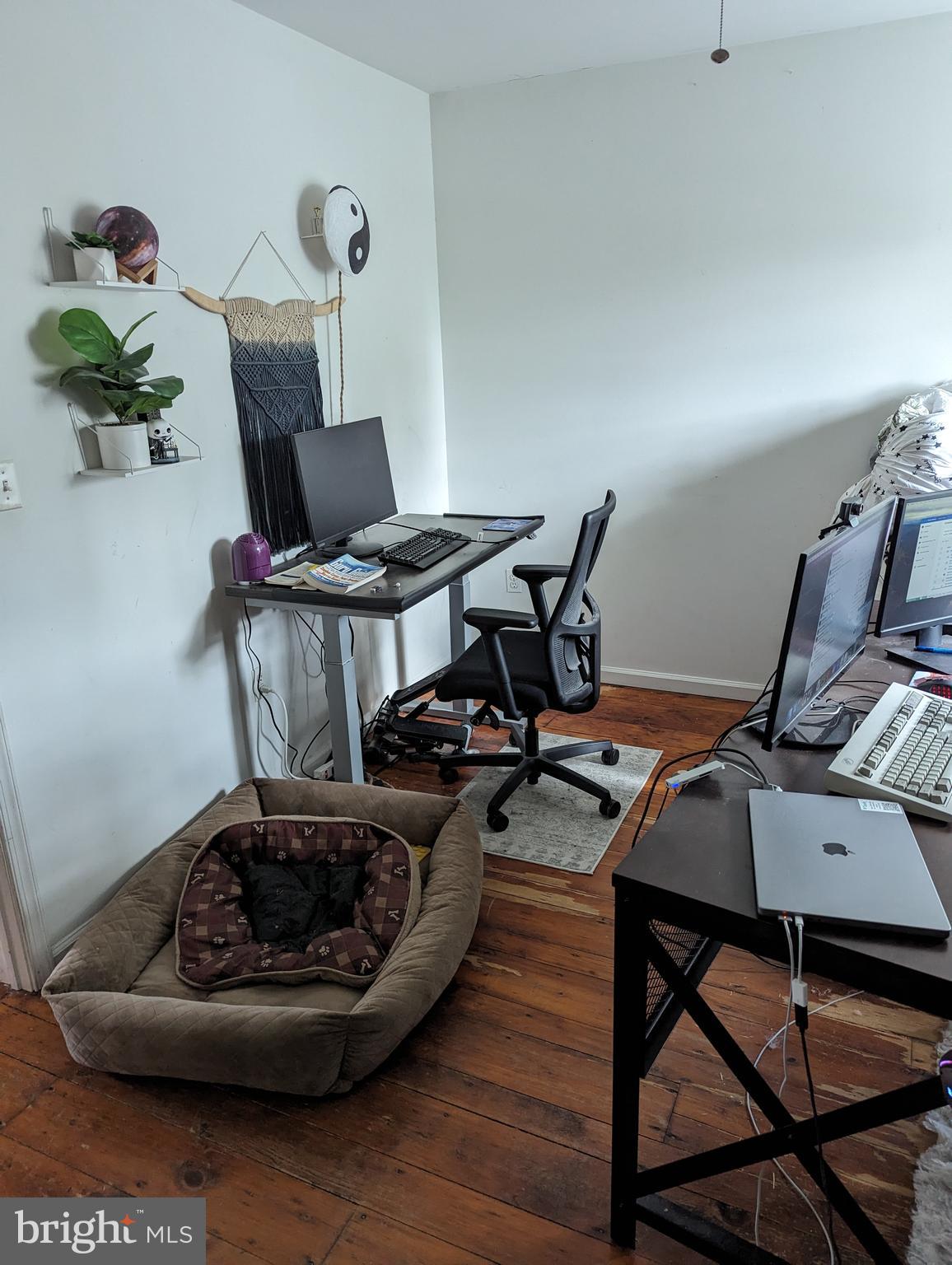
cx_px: 476
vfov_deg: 71.5
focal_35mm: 24
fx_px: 878
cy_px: 632
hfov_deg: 56.9
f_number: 1.85
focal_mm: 6.81
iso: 543
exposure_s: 1/108
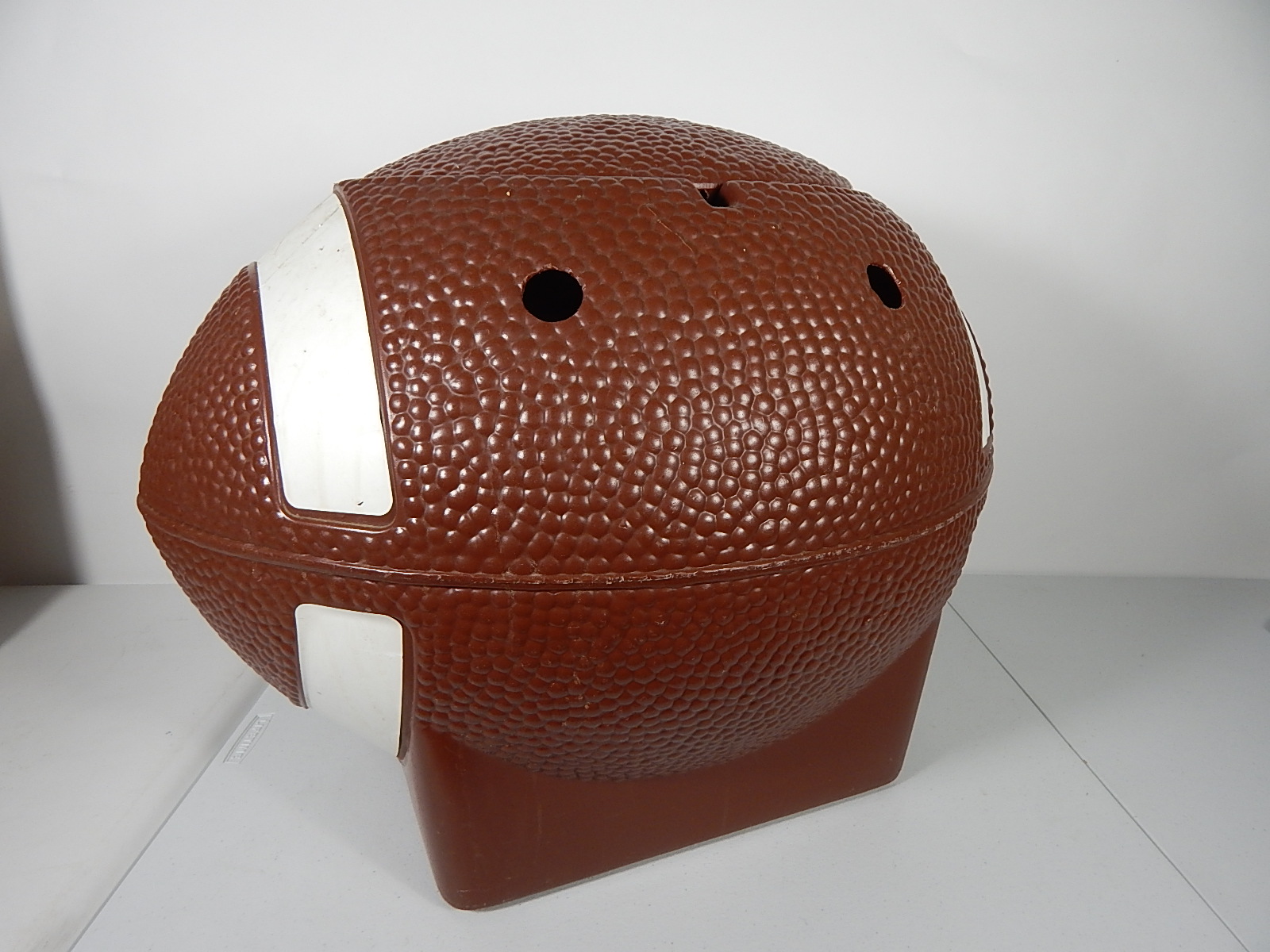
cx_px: 635
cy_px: 476
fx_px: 807
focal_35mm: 22
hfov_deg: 76.4
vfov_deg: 61.1
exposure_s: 1/40
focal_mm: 4
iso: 125
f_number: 3
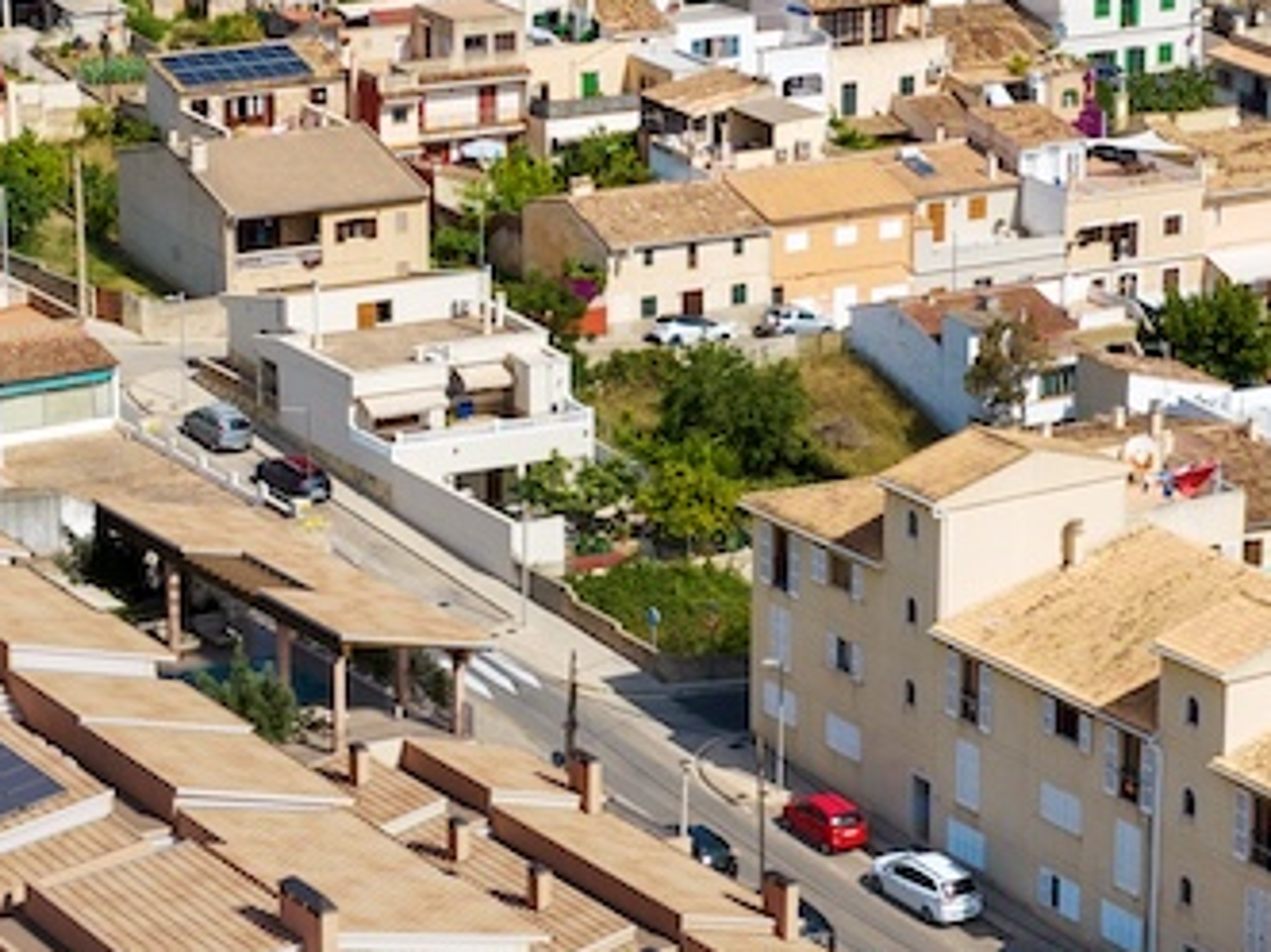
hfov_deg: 17.0
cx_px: 626
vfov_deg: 12.8
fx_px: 4258
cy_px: 484
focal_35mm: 116
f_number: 5.6
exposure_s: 1/640
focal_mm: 12.29
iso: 100
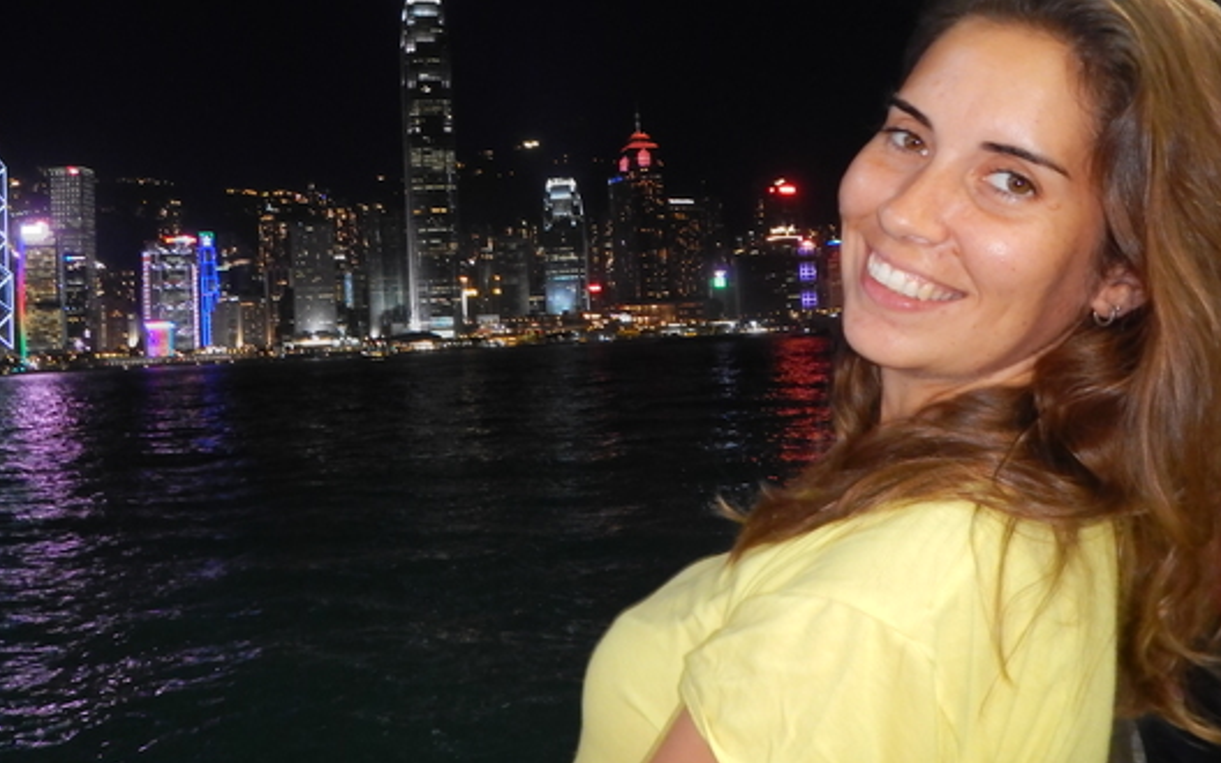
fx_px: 1198
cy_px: 252
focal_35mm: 36
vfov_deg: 35.0
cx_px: 530
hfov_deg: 53.8
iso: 200
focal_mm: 5
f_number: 3.9
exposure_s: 1/30
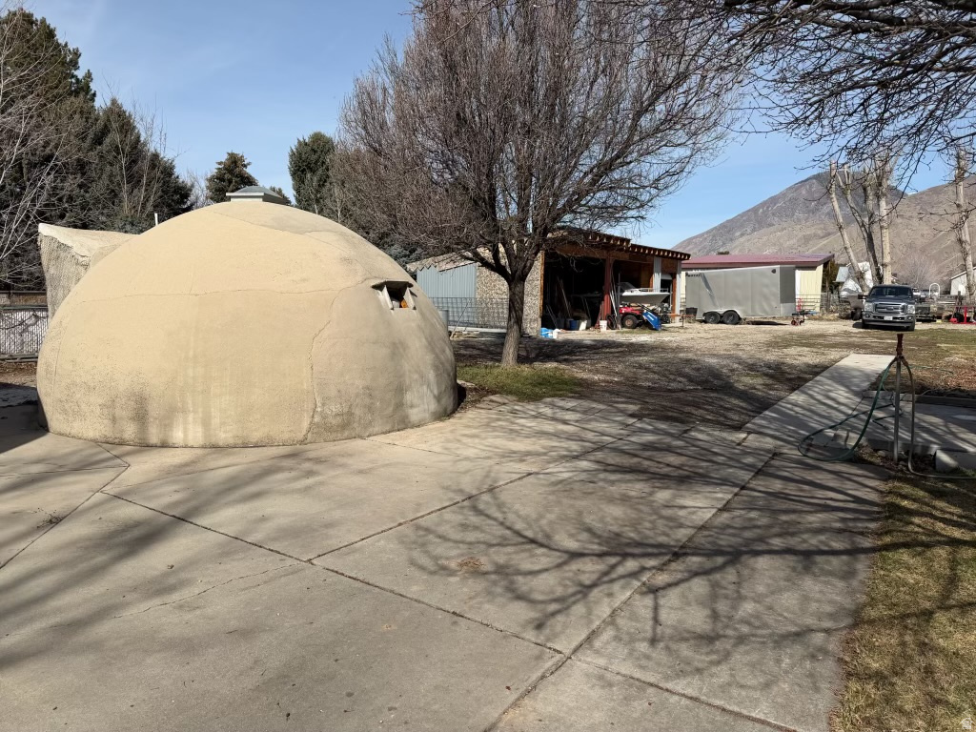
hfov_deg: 71.6
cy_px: 366
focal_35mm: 24
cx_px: 488
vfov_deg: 56.8
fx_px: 677
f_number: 1.78
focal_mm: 6.76
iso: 80
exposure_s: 1/6711
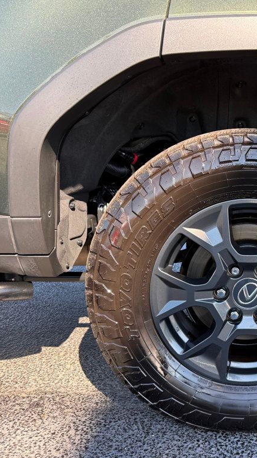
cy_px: 229
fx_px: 424
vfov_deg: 56.6
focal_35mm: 35
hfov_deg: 31.3
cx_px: 255
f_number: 1.78
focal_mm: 6.76
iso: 100
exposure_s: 1/374
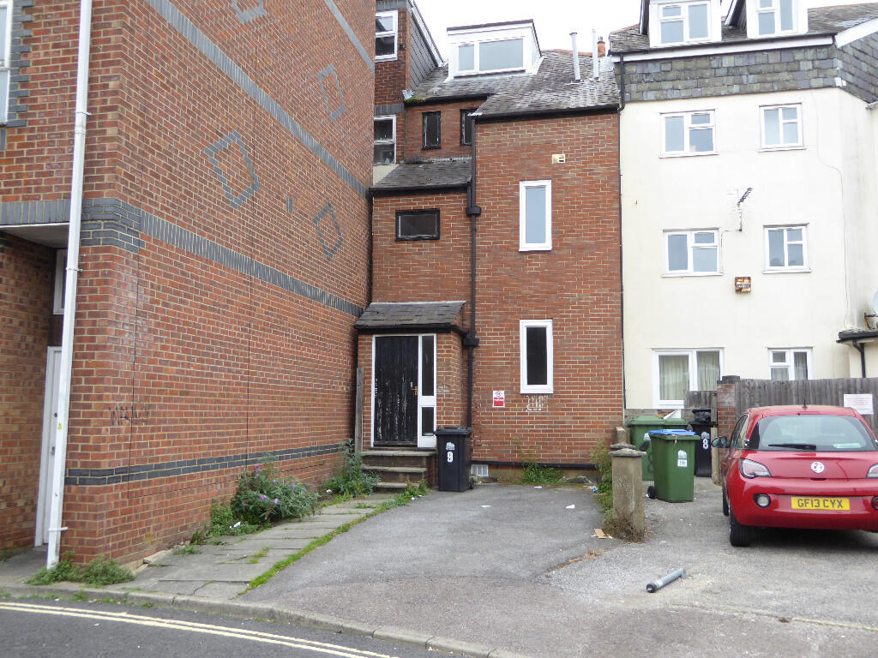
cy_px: 329
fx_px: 786
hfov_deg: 58.4
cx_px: 439
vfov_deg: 45.4
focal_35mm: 31
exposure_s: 1/60
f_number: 3.5
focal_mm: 5.4
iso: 125
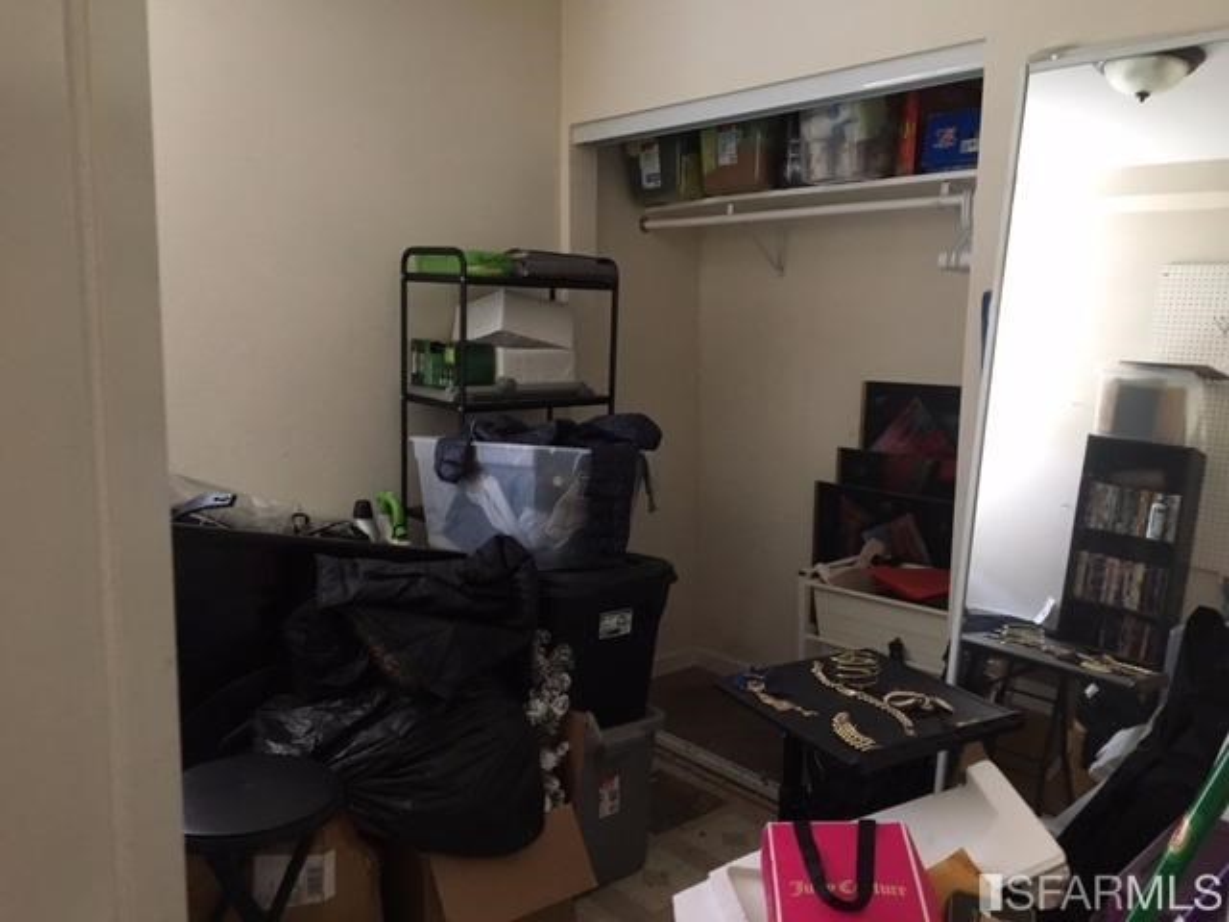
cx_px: 614
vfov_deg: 48.2
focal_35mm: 29
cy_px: 461
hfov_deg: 61.7
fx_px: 1030
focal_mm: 4.15
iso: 200
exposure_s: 1/20
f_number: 2.2
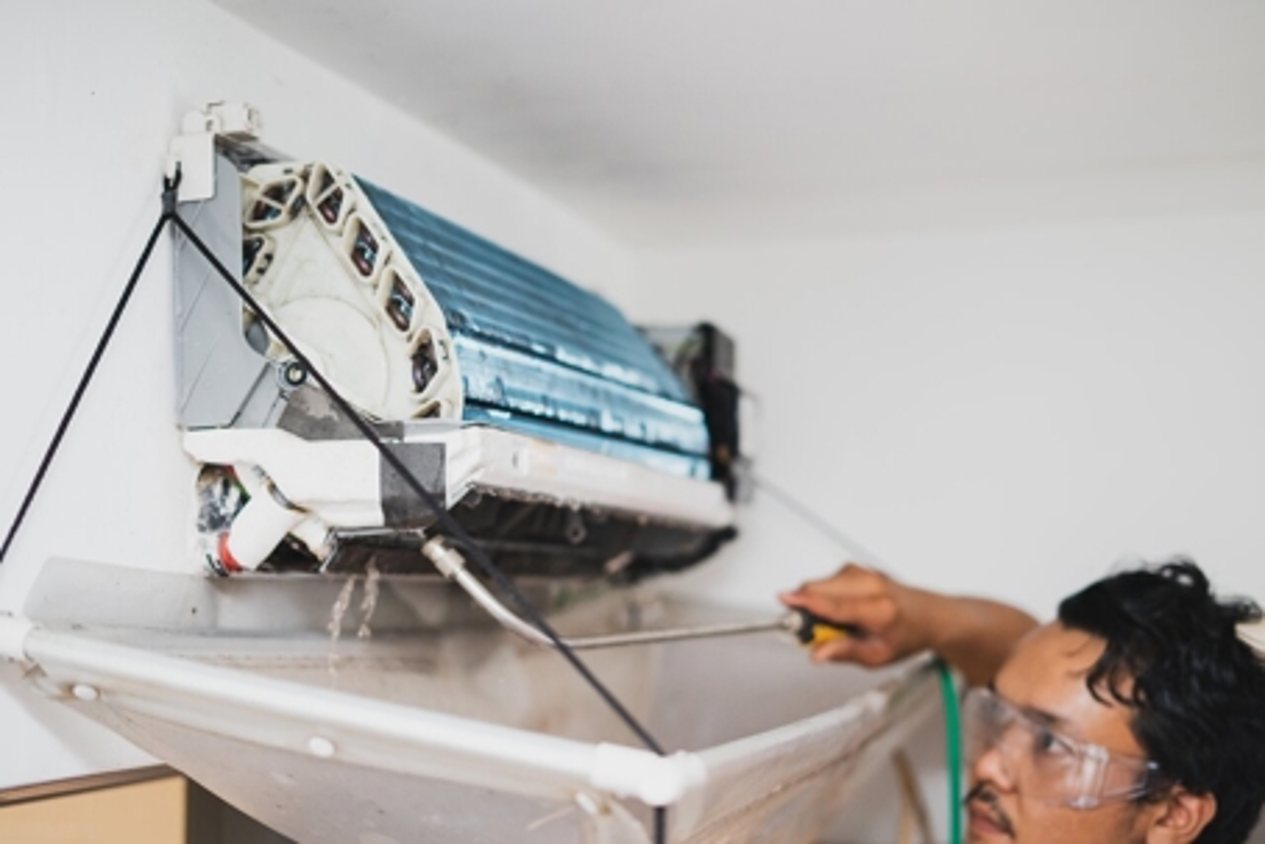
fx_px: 1757
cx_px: 632
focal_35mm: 50
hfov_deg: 39.6
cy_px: 422
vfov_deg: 27.0
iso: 1600
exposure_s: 1/160
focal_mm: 50
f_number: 2.2
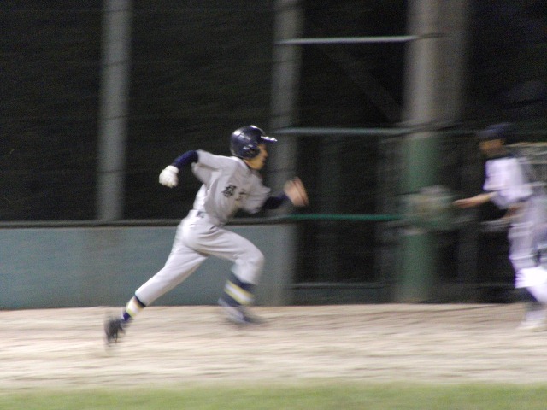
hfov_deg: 4.2
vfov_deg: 3.2
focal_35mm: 471
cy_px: 205
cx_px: 274
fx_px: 7443
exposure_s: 1/40
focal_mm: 83.3
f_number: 4.4
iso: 800
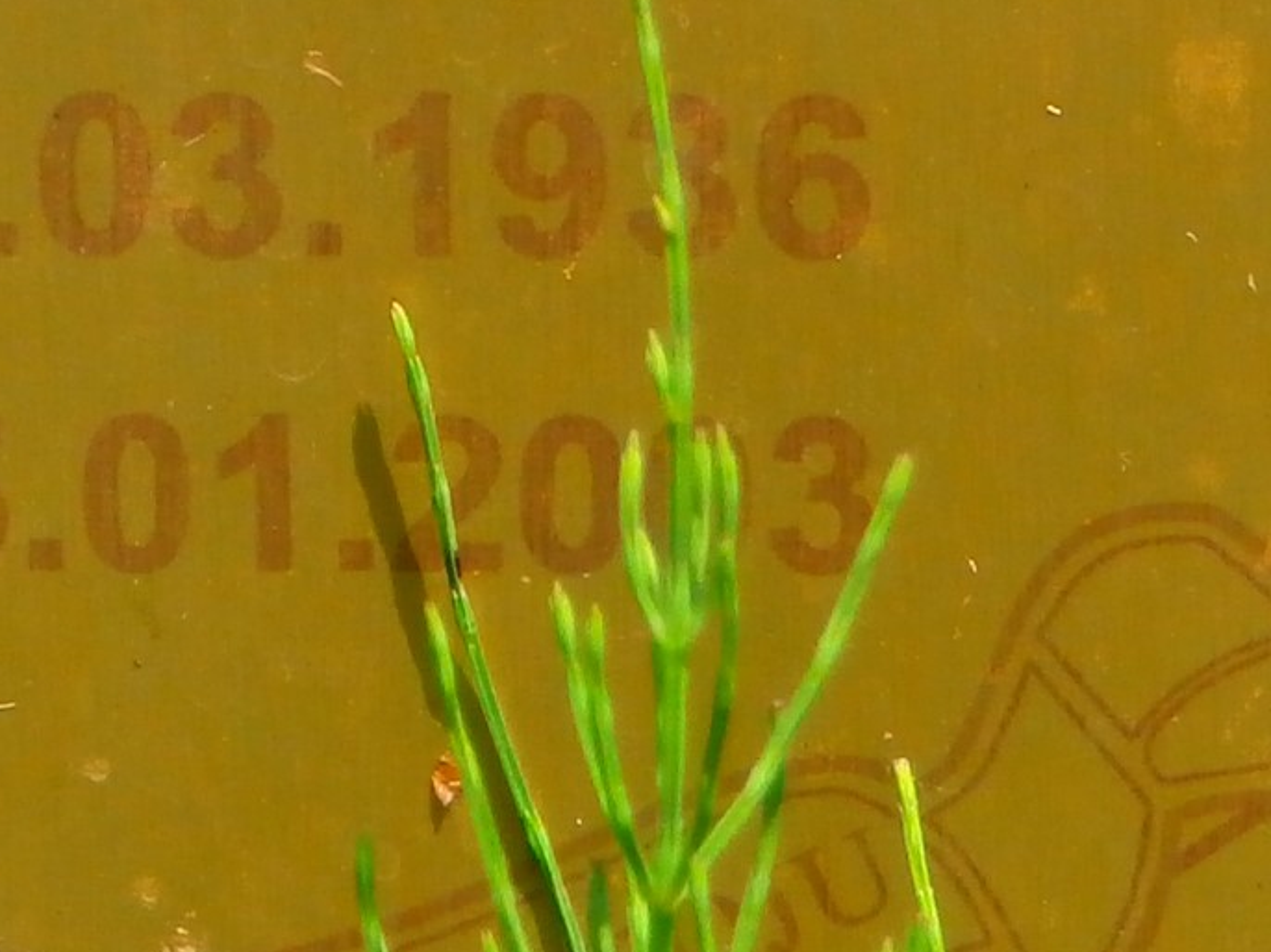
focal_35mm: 725
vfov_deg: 2.0
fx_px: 26611
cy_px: -363
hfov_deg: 2.7
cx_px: 225
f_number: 5.8
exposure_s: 1/250
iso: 100
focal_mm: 29.39
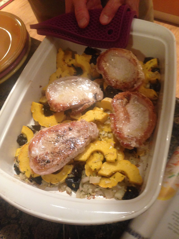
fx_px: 228
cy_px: 120
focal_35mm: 33
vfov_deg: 55.4
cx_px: 90
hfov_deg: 42.9
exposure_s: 1/20
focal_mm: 4.12
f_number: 2.4
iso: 250
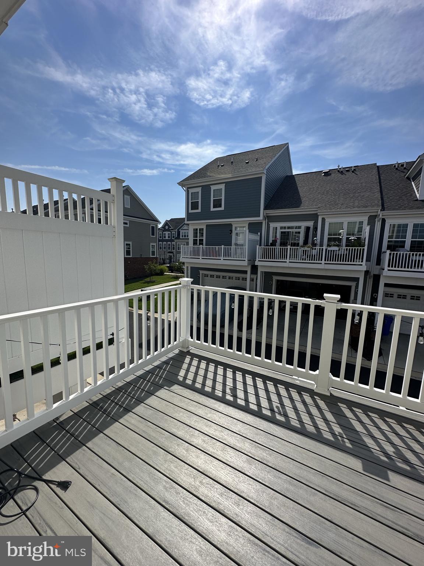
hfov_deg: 85.7
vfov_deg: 102.1
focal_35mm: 14
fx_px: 229
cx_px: 212
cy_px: 283
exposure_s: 1/2681
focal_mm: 2.22
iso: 50
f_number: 2.2
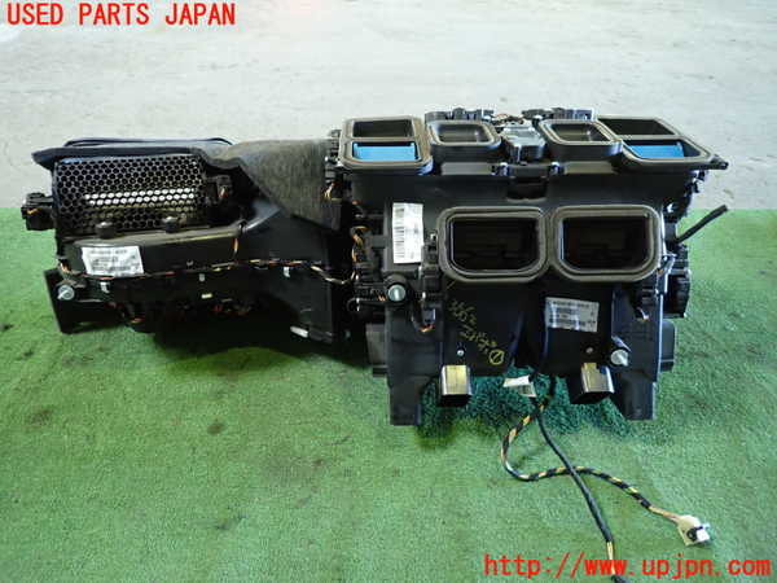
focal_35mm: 25
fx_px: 561
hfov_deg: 69.4
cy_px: 292
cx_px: 388
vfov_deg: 54.9
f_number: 2
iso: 500
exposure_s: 1/30
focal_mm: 4.5
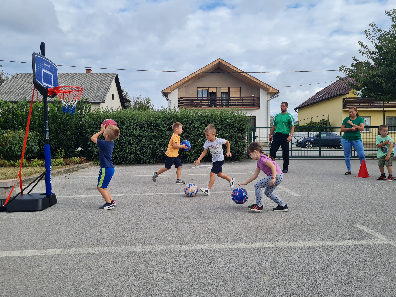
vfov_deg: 53.1
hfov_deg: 67.3
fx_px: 297
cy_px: 148
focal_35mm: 26
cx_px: 198
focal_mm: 5.4
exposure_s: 1/1676
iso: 50
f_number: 1.8
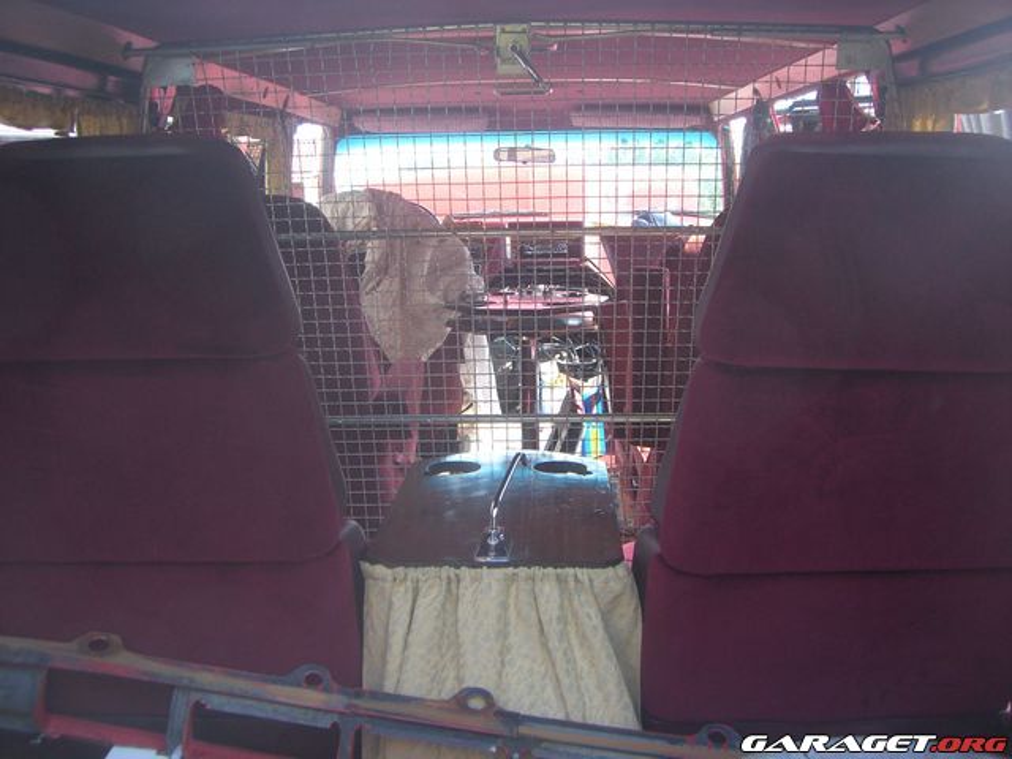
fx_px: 1111
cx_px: 506
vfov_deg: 37.7
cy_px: 380
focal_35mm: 38
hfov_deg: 49.0
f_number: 2.7
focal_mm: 6.2
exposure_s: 1/160
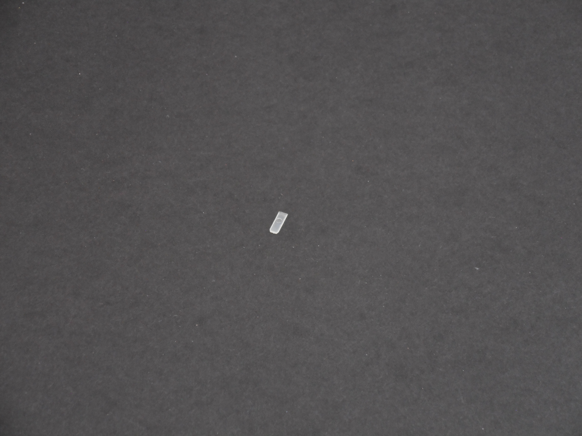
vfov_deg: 16.6
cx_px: 291
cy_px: 218
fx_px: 1496
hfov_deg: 22.0
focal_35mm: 89
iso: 560
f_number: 5.6
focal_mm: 15.9
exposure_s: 1/60
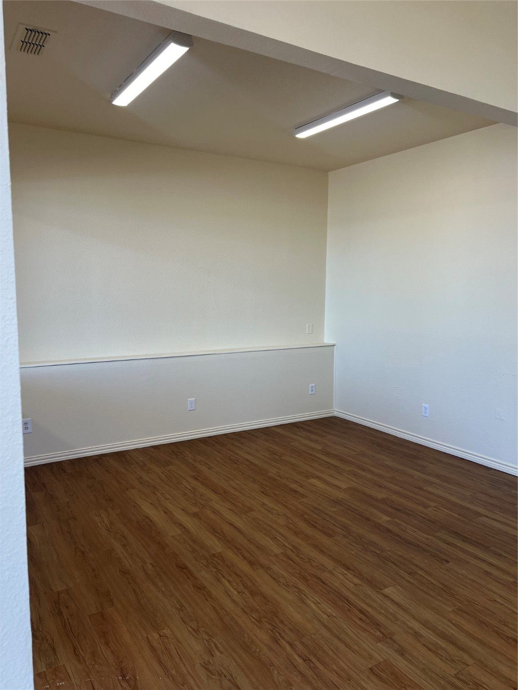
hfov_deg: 53.1
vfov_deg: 67.3
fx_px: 519
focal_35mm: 26
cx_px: 259
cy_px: 345
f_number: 1.5
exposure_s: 1/120
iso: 50
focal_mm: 5.7
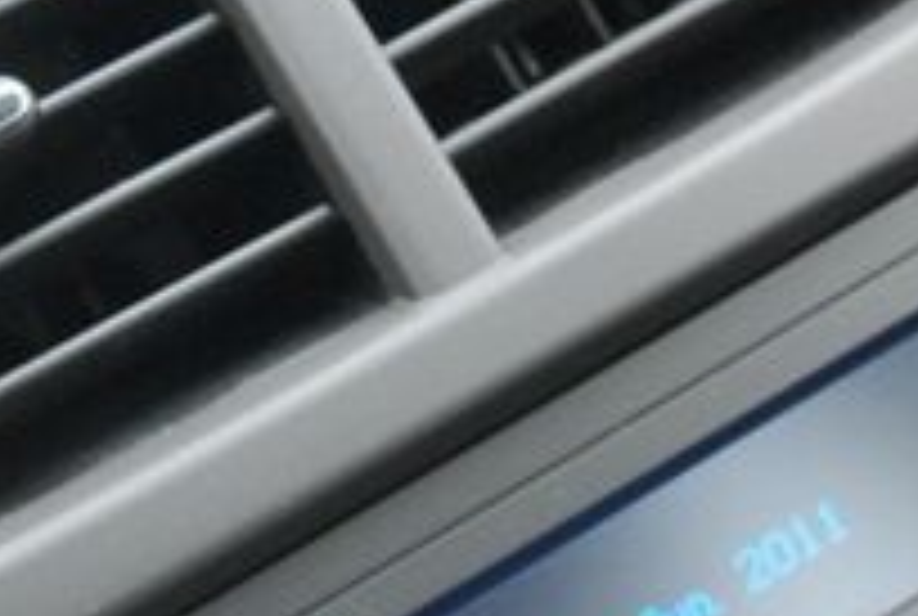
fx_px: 3910
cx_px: 27
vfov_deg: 9.0
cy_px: 353
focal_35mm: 153
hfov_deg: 13.2
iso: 800
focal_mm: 26
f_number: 5.6
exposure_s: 1/125
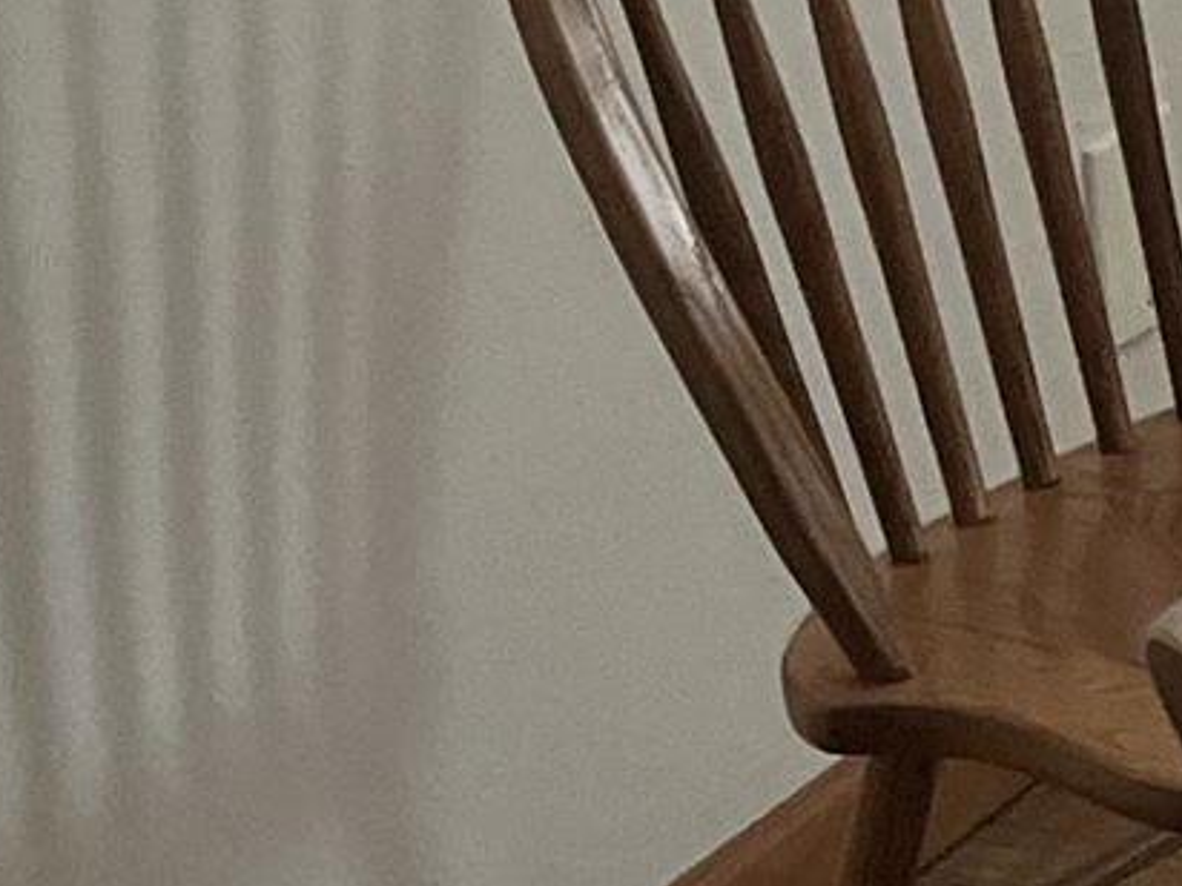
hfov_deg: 9.4
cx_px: 2482
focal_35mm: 194
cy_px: -605
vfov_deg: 7.5
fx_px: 6624
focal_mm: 5.1
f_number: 1.6
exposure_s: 1/121
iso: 100
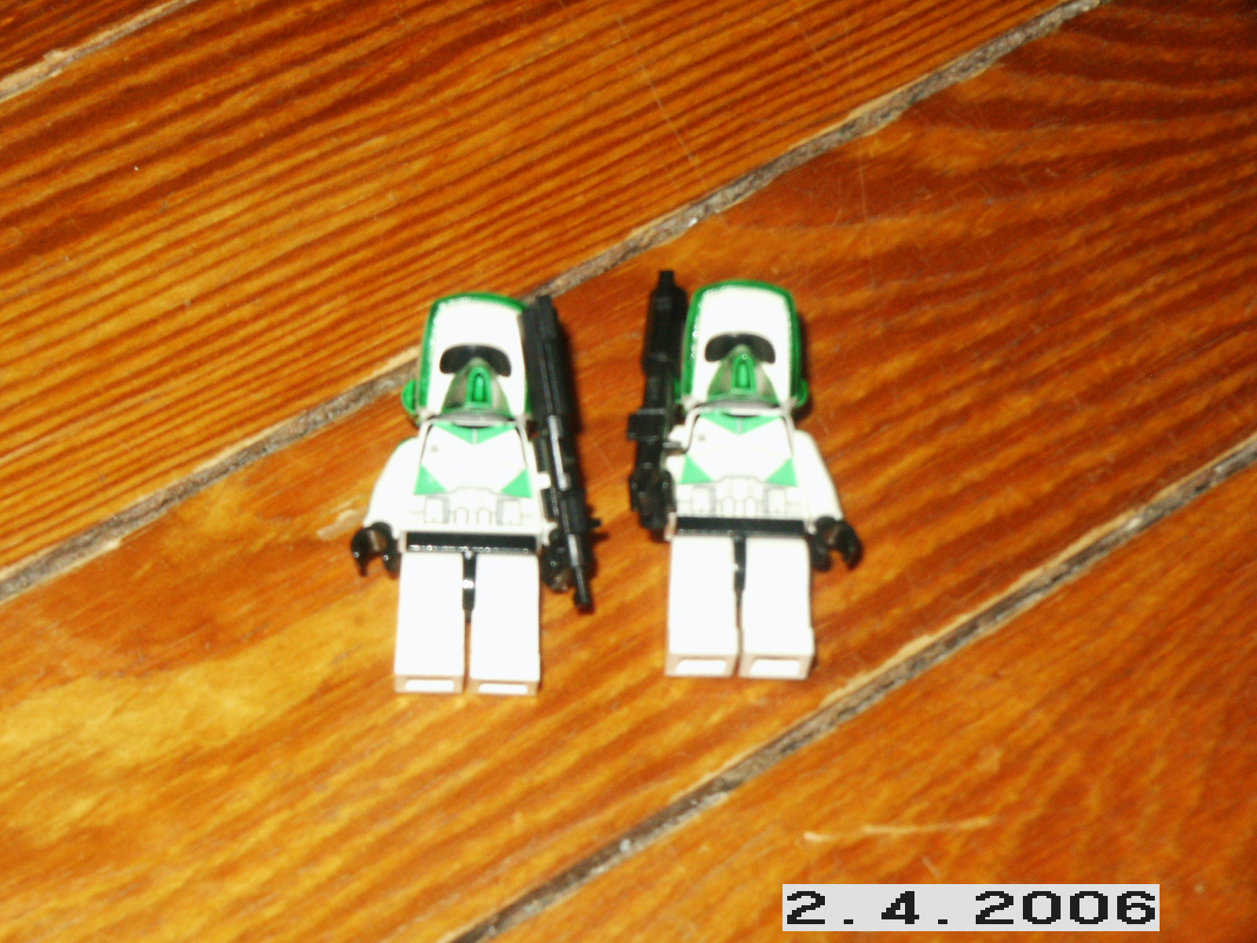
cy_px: 472
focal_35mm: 102
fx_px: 3704
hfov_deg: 19.3
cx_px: 628
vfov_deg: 14.5
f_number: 8
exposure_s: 1/90
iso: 200
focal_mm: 20.84
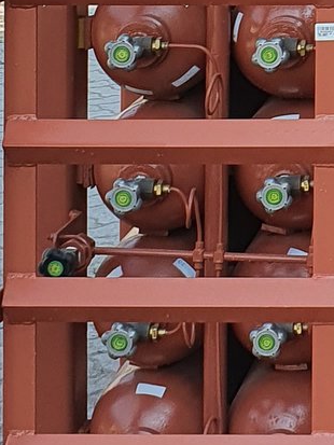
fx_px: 1633
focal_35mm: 127
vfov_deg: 14.6
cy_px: -204
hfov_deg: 11.0
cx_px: 572
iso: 50
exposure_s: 1/720
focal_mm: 4.32
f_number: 2.4
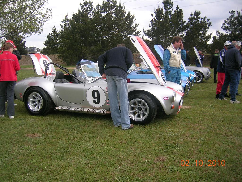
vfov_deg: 40.7
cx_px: 121
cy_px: 91
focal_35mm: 35
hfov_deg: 52.6
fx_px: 245
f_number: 2.8
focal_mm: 5.4
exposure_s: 1/346
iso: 50
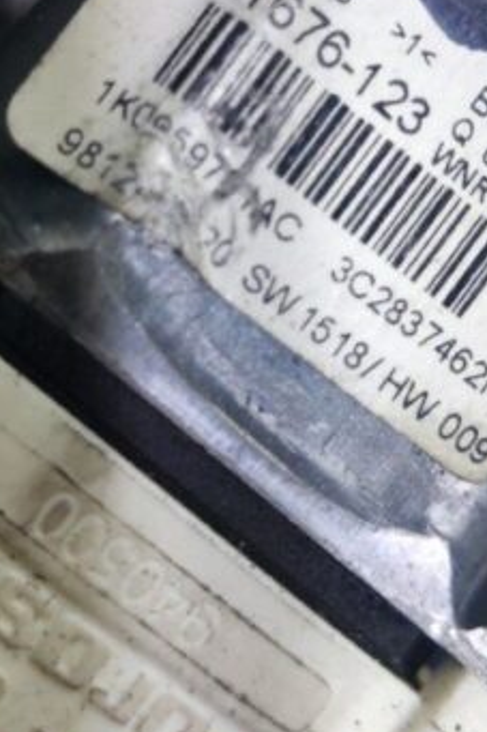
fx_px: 1239
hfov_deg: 22.2
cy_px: 247
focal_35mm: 61
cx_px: 195
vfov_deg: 32.6
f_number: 1.8
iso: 80
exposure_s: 1/50
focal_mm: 5.23
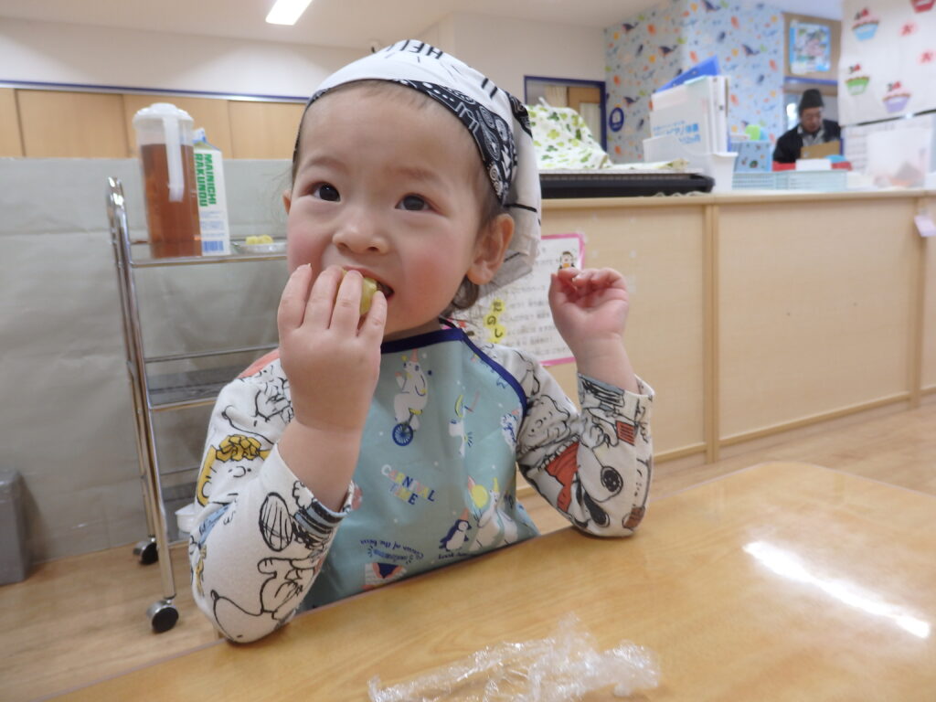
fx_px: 676
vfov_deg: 54.9
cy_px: 351
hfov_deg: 69.4
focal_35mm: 25
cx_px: 468
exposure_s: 1/30
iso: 125
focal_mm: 4.5
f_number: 3
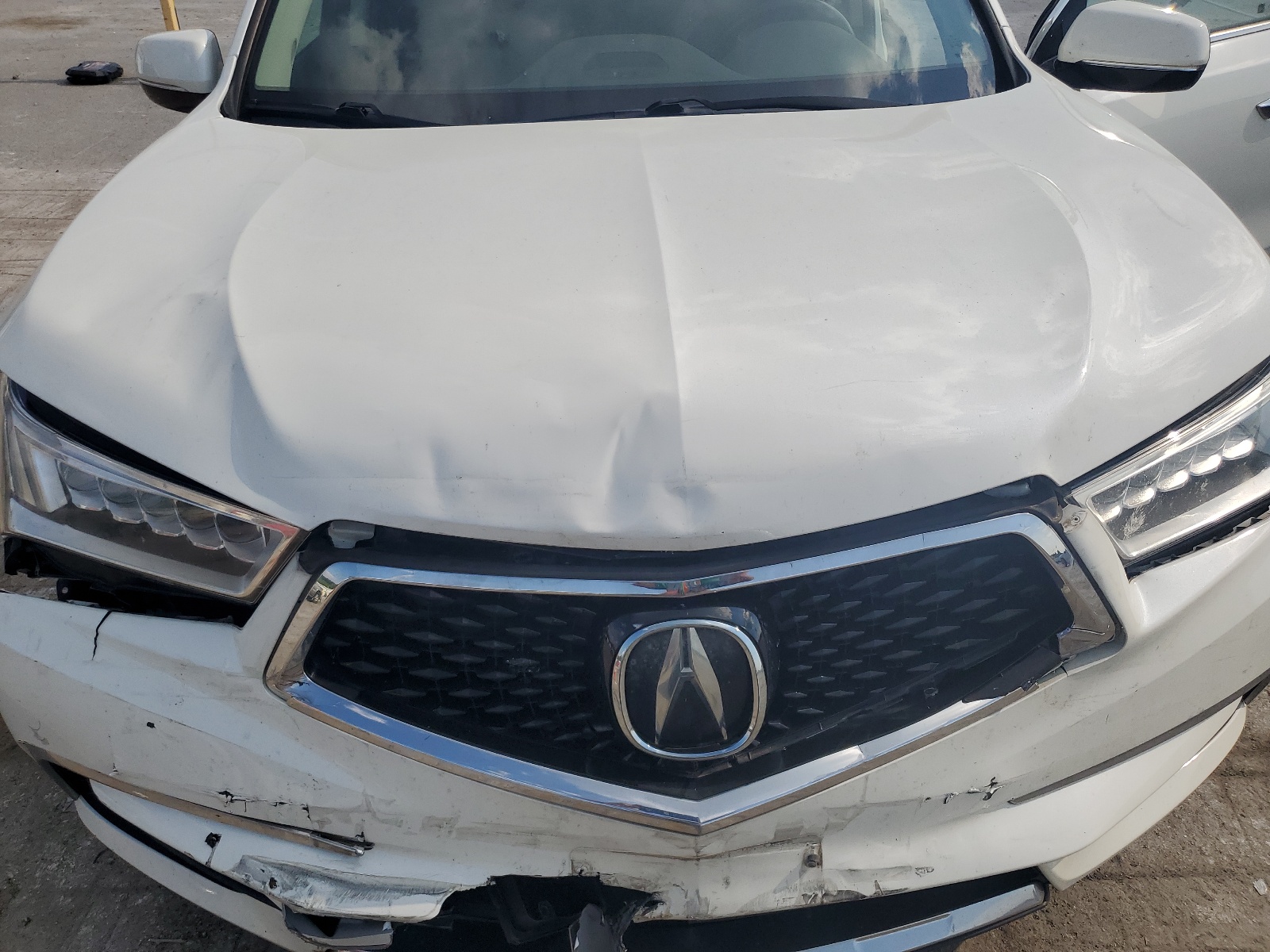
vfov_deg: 53.1
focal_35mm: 26
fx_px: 954
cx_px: 635
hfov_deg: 67.3
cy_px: 476
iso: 50
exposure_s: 1/5000
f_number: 1.5
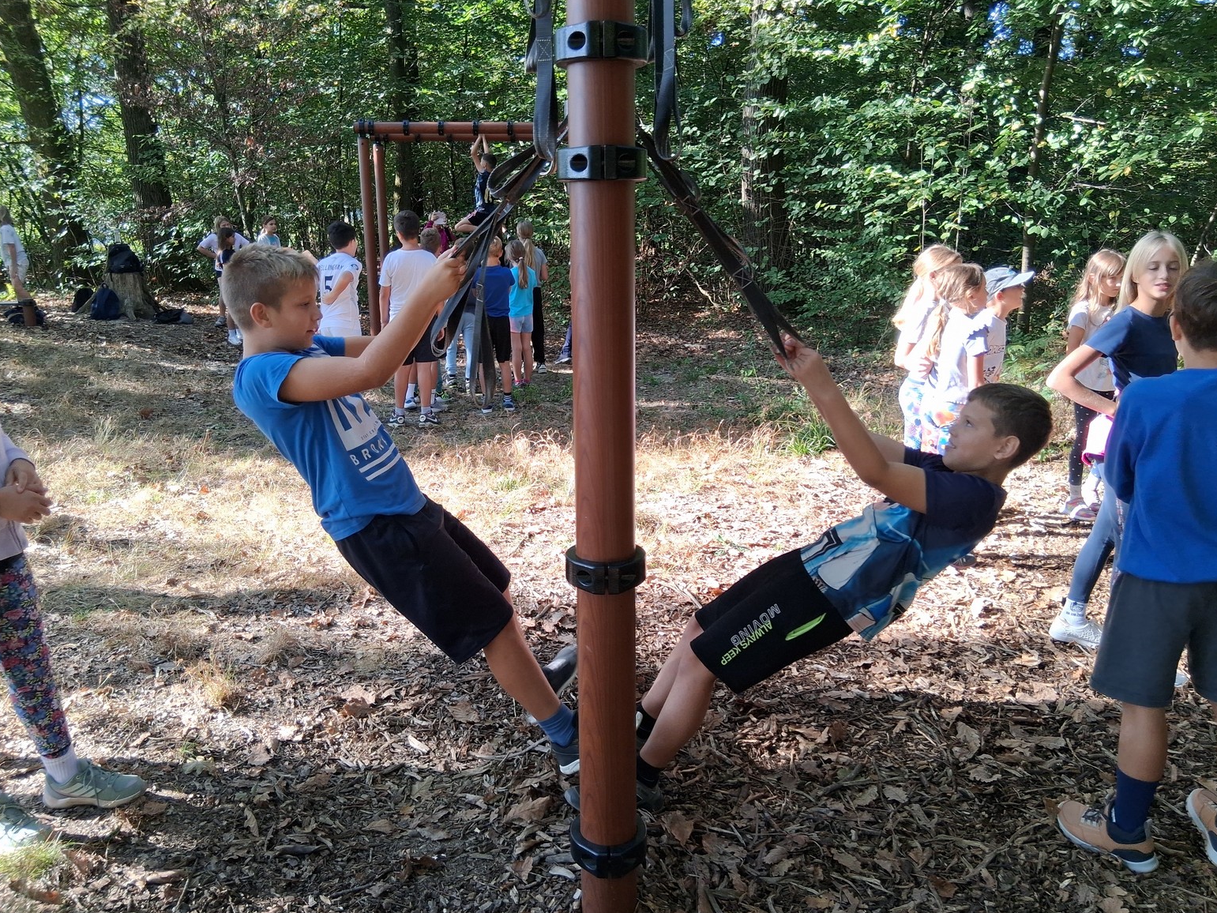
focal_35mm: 27
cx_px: 595
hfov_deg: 65.3
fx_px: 949
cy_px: 446
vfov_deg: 51.4
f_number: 1.8
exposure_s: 1/120
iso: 40
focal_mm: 3.98
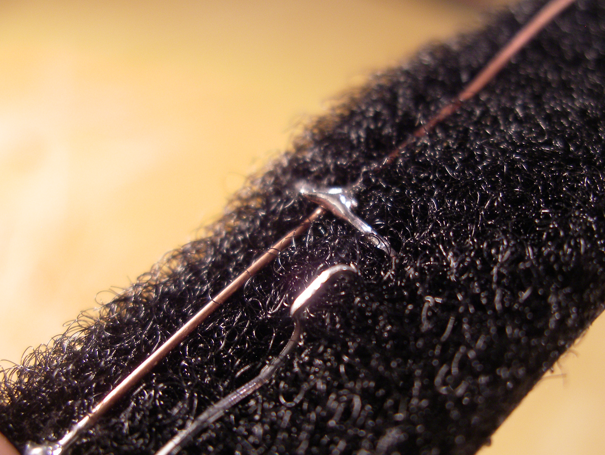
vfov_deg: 32.2
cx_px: 335
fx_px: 787
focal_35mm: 45
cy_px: 244
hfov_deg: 42.0
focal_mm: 7.8
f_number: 2.8
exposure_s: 1/30
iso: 200
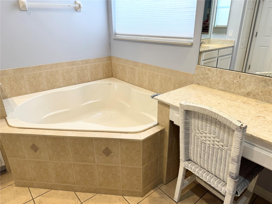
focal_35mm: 24
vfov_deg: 56.8
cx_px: 136
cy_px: 102
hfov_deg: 71.6
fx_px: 189
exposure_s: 1/120
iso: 125
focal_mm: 6.76
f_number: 1.78
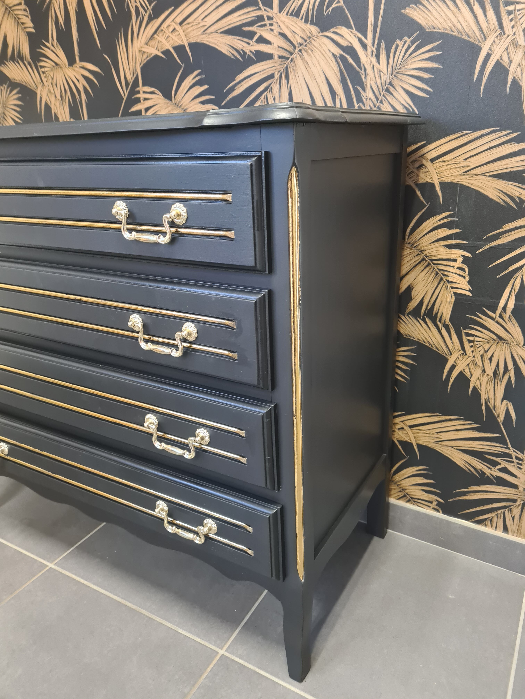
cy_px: 350
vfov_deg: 67.3
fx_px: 526
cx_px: 262
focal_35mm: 26
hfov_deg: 53.1
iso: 640
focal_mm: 5.4
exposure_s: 1/33
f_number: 1.8
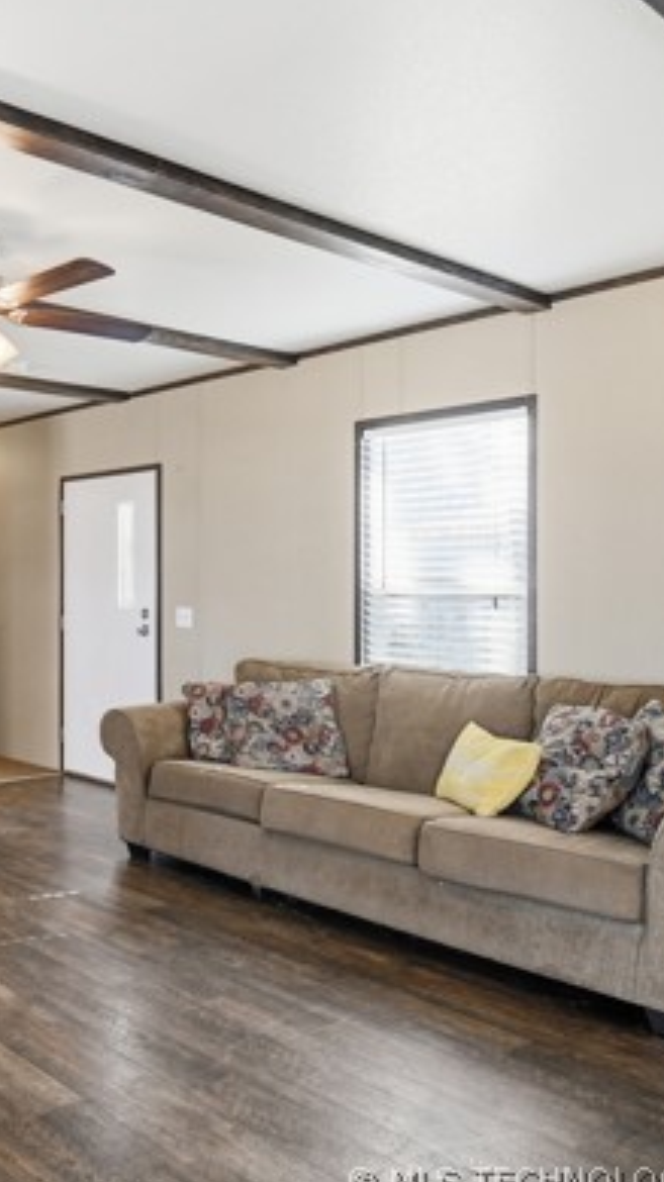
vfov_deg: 66.1
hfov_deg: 35.5
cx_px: -30
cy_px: 597
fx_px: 909
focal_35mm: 29
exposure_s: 1/25
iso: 250
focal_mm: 12
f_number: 13
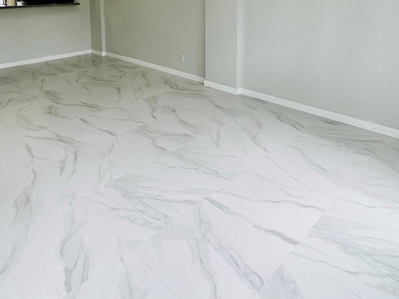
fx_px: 323
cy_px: 22
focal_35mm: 28
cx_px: 168
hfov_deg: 63.1
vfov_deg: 44.6
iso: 50
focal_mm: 2.22
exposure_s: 1/120
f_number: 2.2
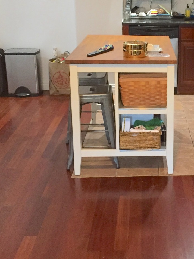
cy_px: 96
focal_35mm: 58
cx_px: 174
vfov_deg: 33.1
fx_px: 433
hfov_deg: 24.5
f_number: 2.2
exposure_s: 1/30
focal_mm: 4.15
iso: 320
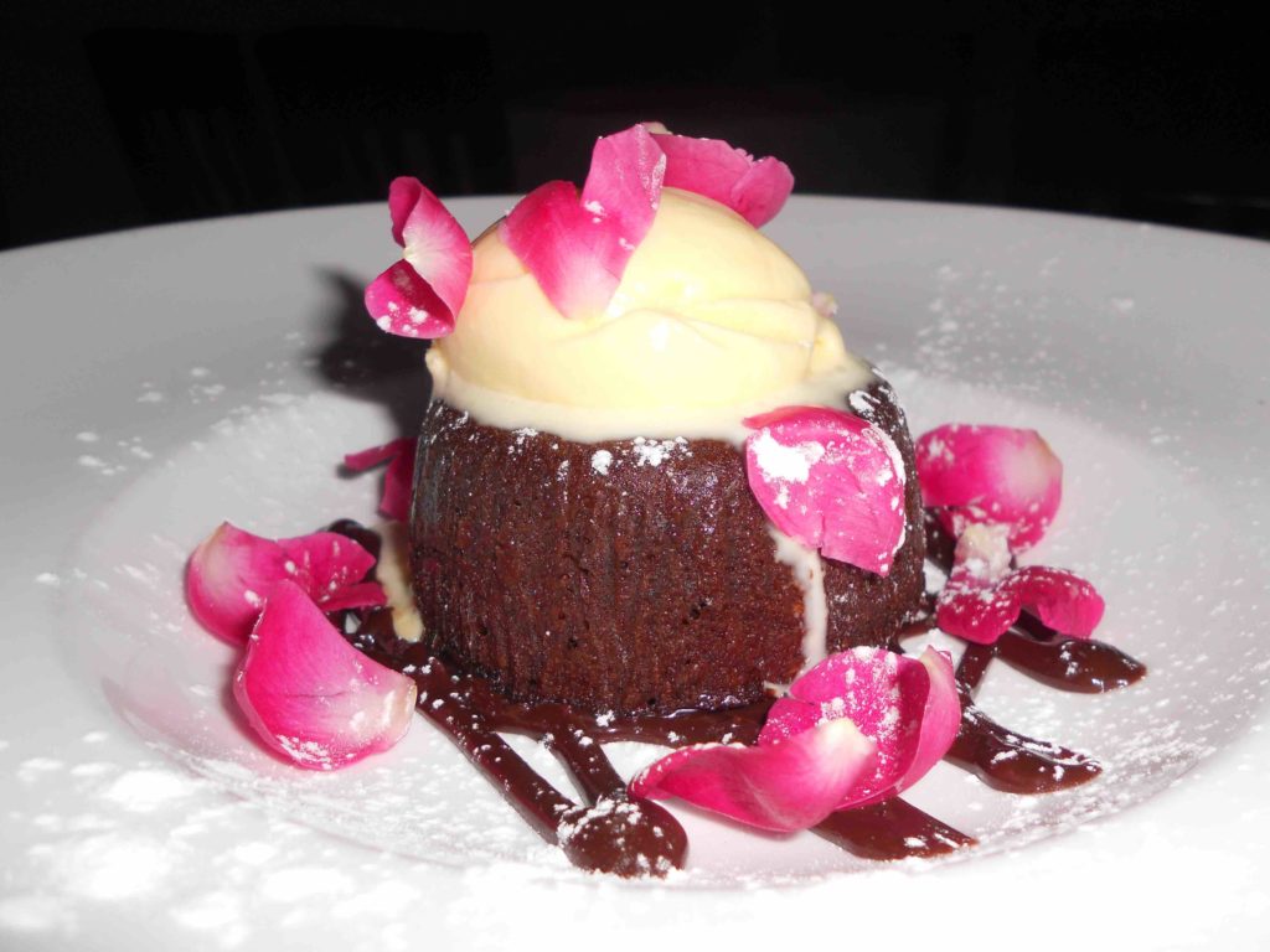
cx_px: 635
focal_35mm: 32
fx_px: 1174
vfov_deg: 44.2
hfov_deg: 56.8
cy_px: 476
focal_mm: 5.8
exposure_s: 1/25
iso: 80
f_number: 8.8
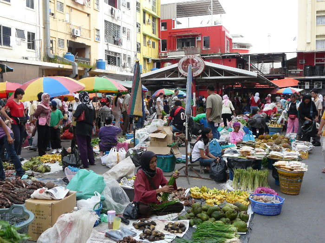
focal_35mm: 37
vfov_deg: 38.7
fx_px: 347
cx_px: 162
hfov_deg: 50.1
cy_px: 122
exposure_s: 1/100
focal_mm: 4.7
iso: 100
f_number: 3.6
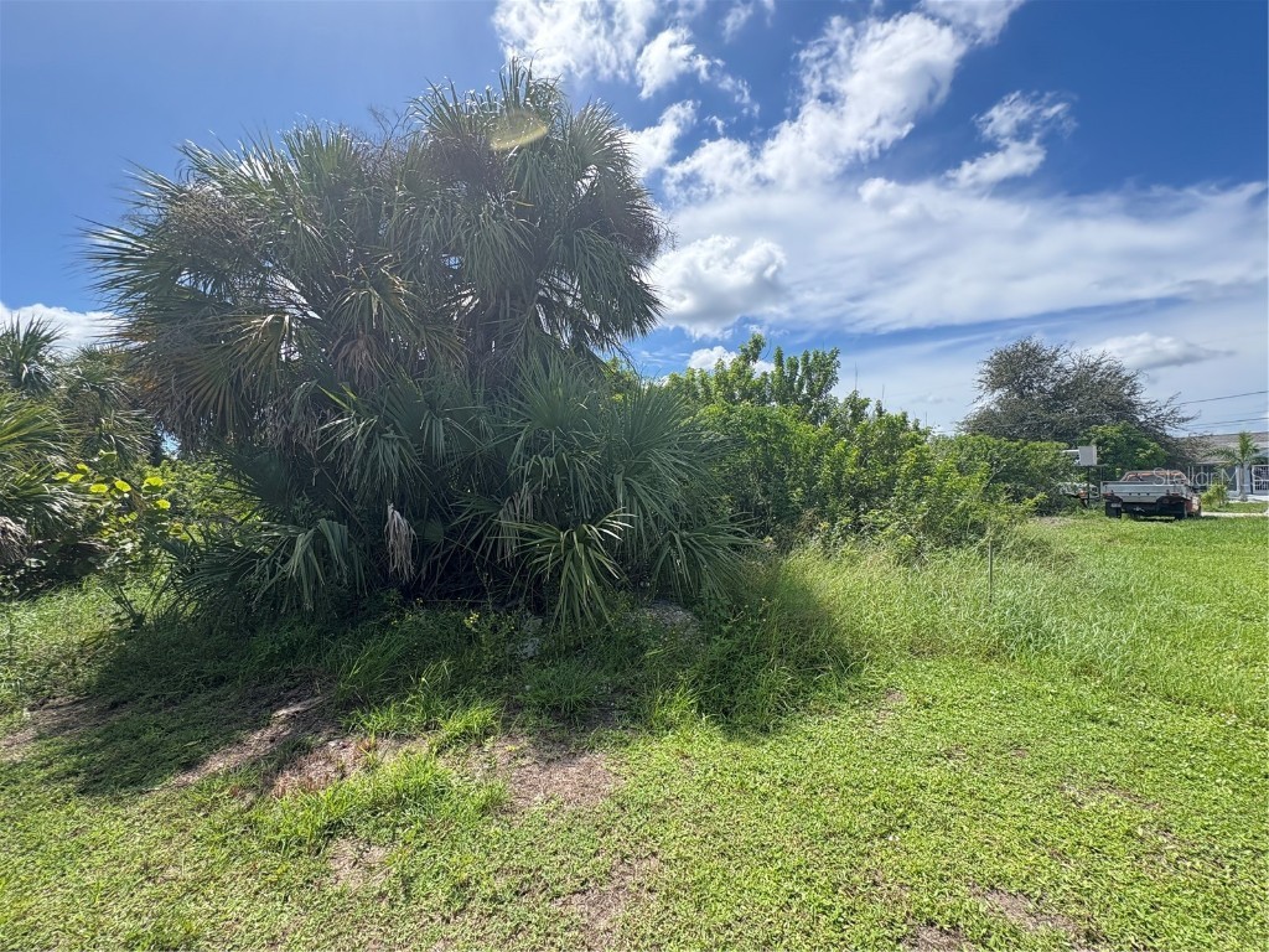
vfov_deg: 85.7
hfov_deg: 102.1
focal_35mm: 14
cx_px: 634
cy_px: 476
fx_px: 513
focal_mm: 2.22
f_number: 2.2
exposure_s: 1/804
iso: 64
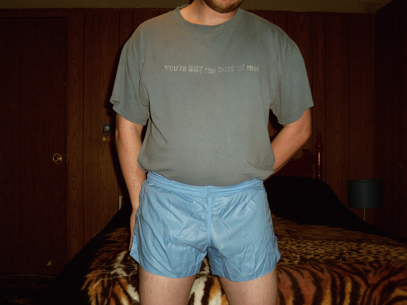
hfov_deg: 49.0
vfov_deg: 37.7
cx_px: 204
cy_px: 152
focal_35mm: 38
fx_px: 447
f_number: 4.3
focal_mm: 6.8
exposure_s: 1/30
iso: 100
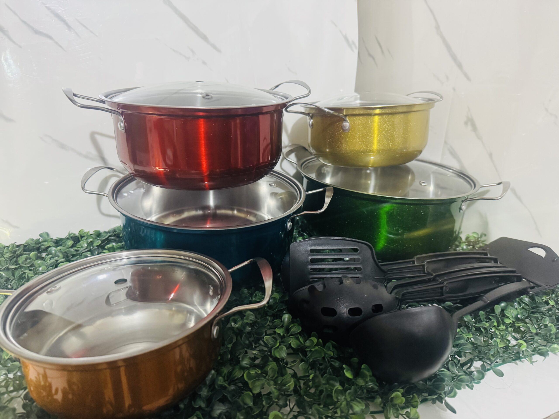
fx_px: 388
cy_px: 210
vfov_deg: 56.8
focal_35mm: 24
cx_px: 280
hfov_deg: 71.6
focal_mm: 6.76
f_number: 1.78
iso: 800
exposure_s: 1/50
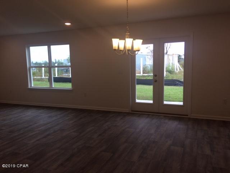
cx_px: 115
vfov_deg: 48.2
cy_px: 86
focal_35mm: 29
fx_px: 193
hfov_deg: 61.7
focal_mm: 4.15
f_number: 2.2
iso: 32
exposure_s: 1/120
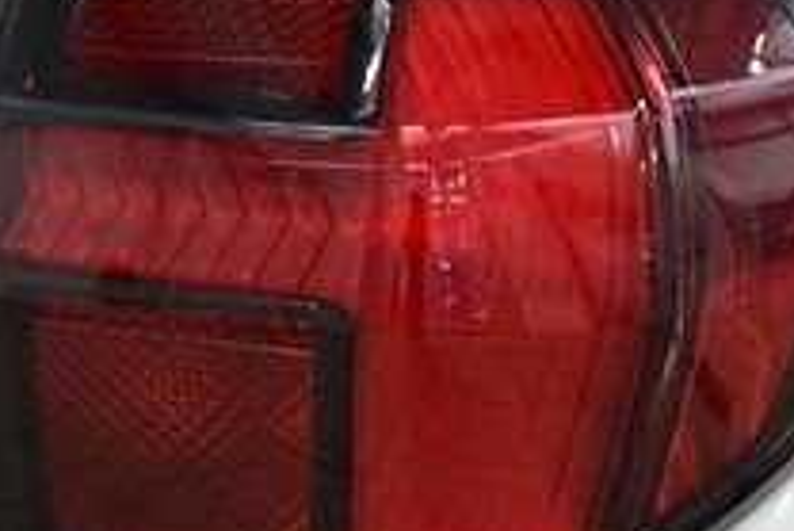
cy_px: 300
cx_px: 145
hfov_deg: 8.6
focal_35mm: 240
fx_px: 5297
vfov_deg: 5.7
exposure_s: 1/15
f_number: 6.3
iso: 450
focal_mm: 52
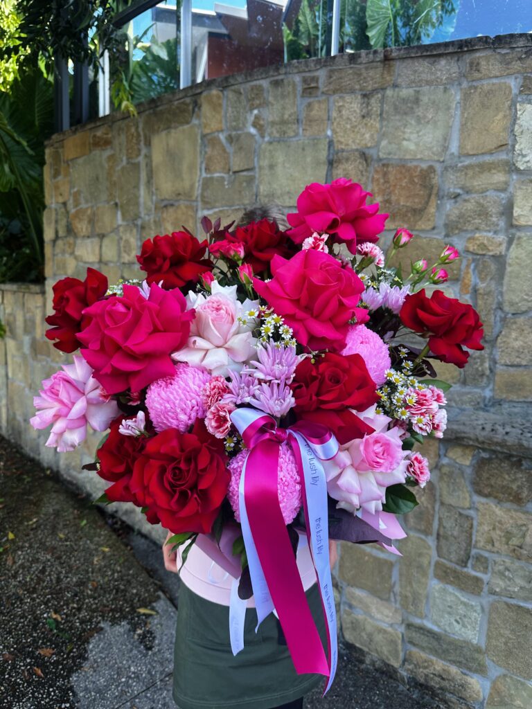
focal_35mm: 24
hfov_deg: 56.8
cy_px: 354
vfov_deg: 71.6
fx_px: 492
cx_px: 266
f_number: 1.78
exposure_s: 1/361
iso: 80
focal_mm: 6.86
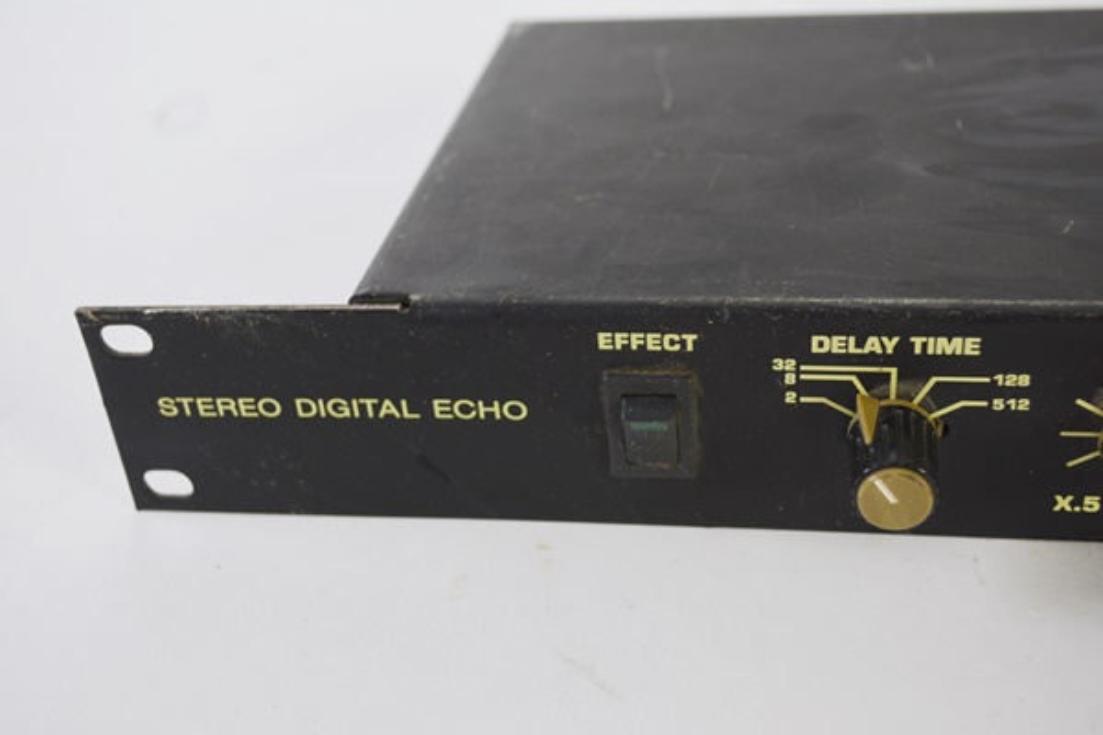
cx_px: 552
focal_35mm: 48
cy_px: 368
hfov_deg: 41.1
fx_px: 1471
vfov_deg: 28.1
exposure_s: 1/100
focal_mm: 32
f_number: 5
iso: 400
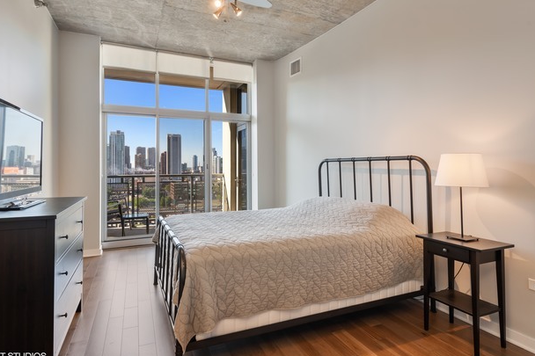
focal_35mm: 20
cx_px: 258
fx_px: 297
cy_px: 174
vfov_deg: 61.9
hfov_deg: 84.0
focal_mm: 19
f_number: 8
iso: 200
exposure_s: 1/8
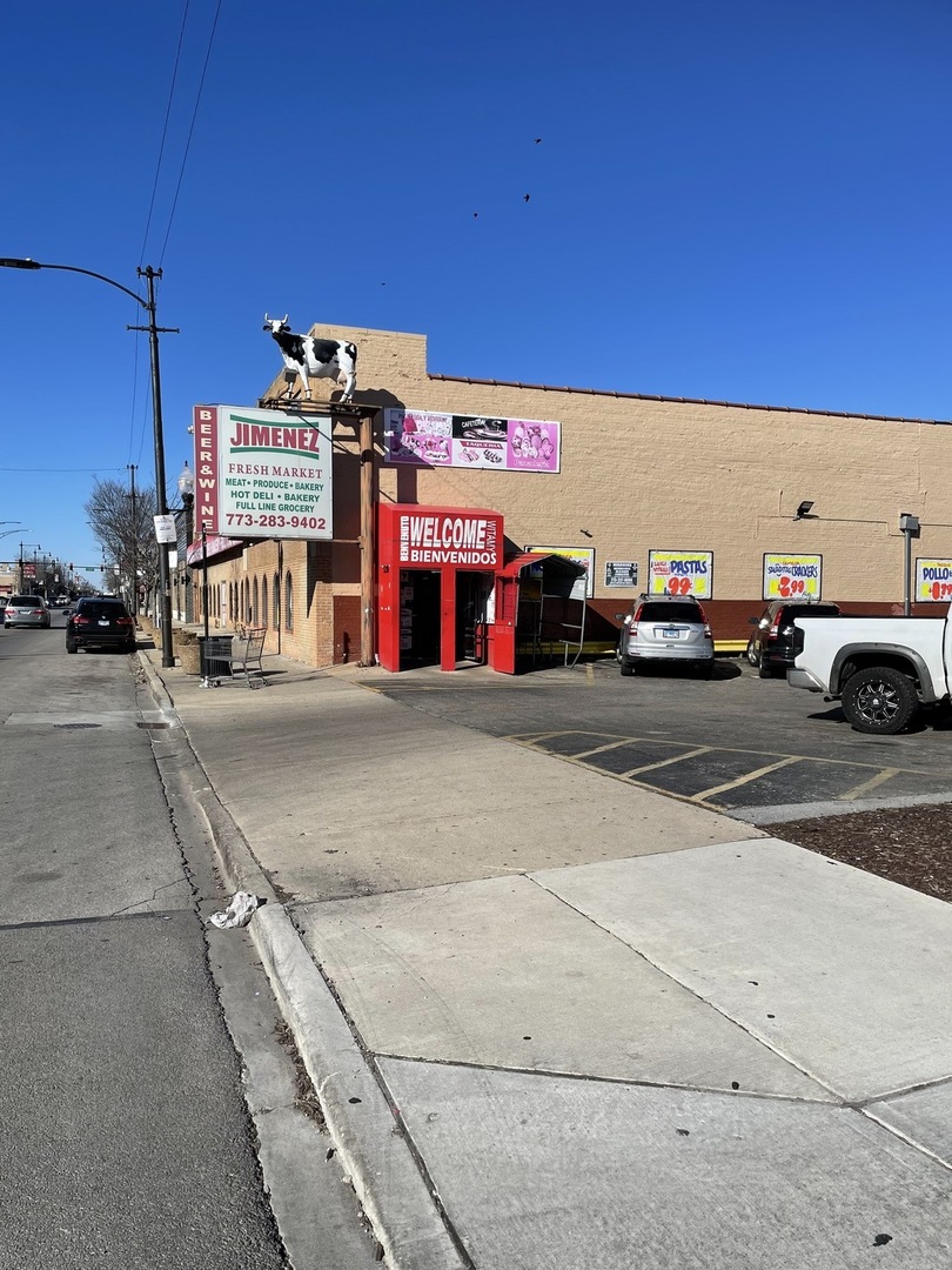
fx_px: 953
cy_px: 635
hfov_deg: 53.1
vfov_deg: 67.3
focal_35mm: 26
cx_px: 476
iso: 32
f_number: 1.6
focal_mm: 4.2
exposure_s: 1/5556
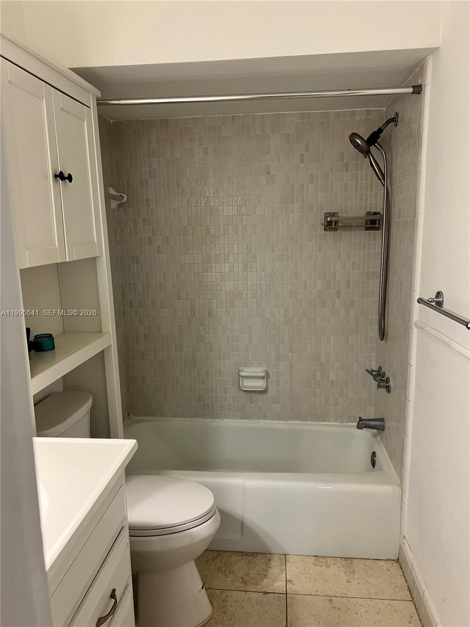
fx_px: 471
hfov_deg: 53.1
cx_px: 235
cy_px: 314
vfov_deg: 67.3
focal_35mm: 26
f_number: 1.5
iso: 100
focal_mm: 5.7
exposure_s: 1/60
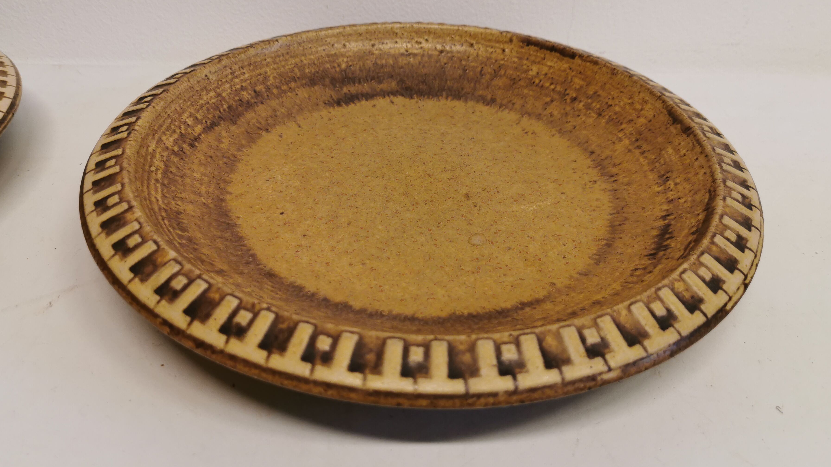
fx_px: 661
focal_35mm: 30
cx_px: 420
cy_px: 197
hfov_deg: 64.3
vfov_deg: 38.8
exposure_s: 1/120
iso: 100
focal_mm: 5.56
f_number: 1.6
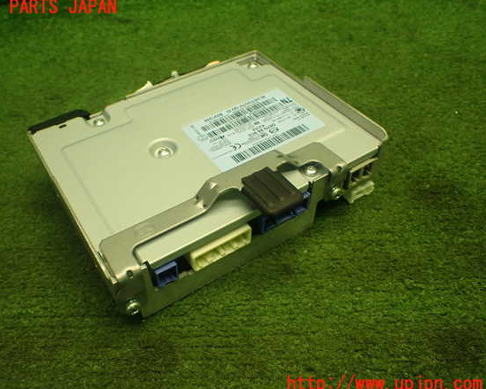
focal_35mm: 32
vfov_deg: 45.8
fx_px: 460
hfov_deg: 55.6
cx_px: 221
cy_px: 196
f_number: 2.3
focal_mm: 5.4
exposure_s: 1/125
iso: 320
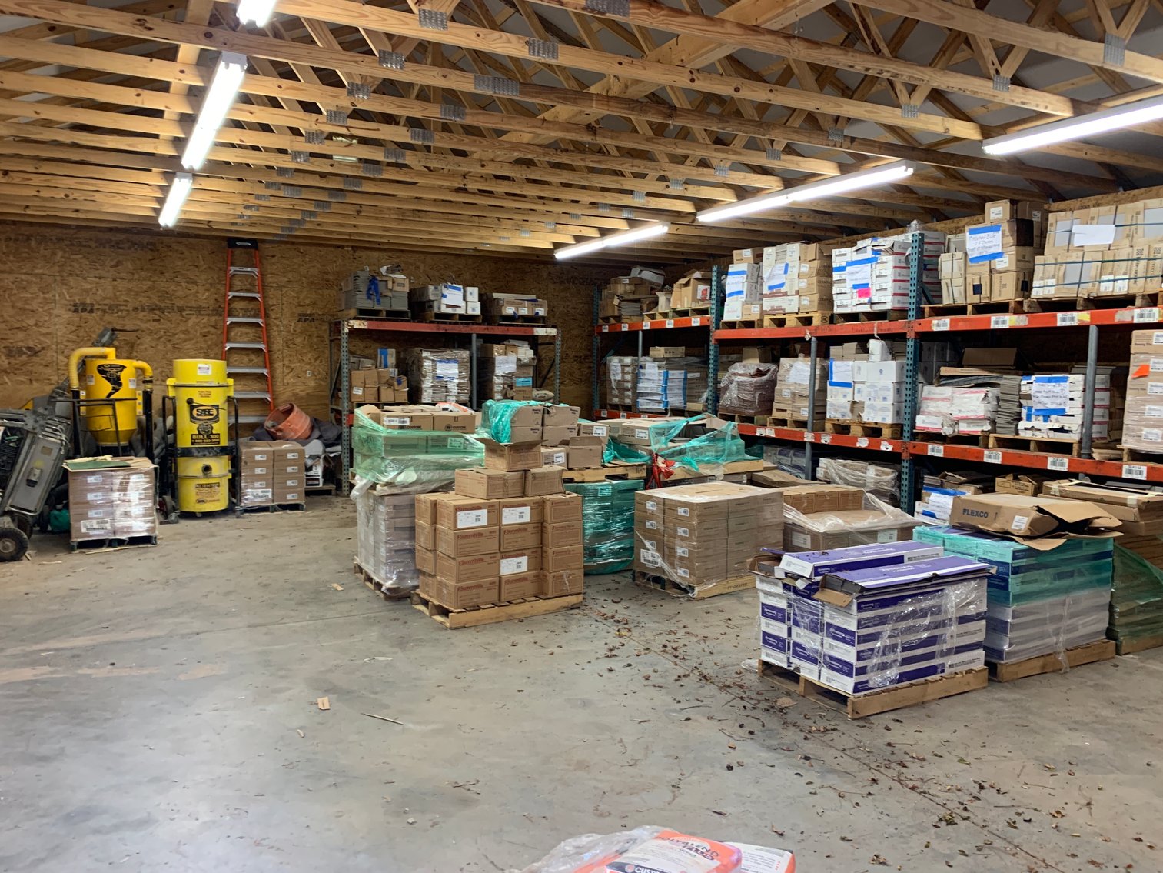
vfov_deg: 53.1
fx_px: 874
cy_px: 436
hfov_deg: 67.3
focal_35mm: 26
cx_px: 582
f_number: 1.8
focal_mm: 4.25
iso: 160
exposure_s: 1/60
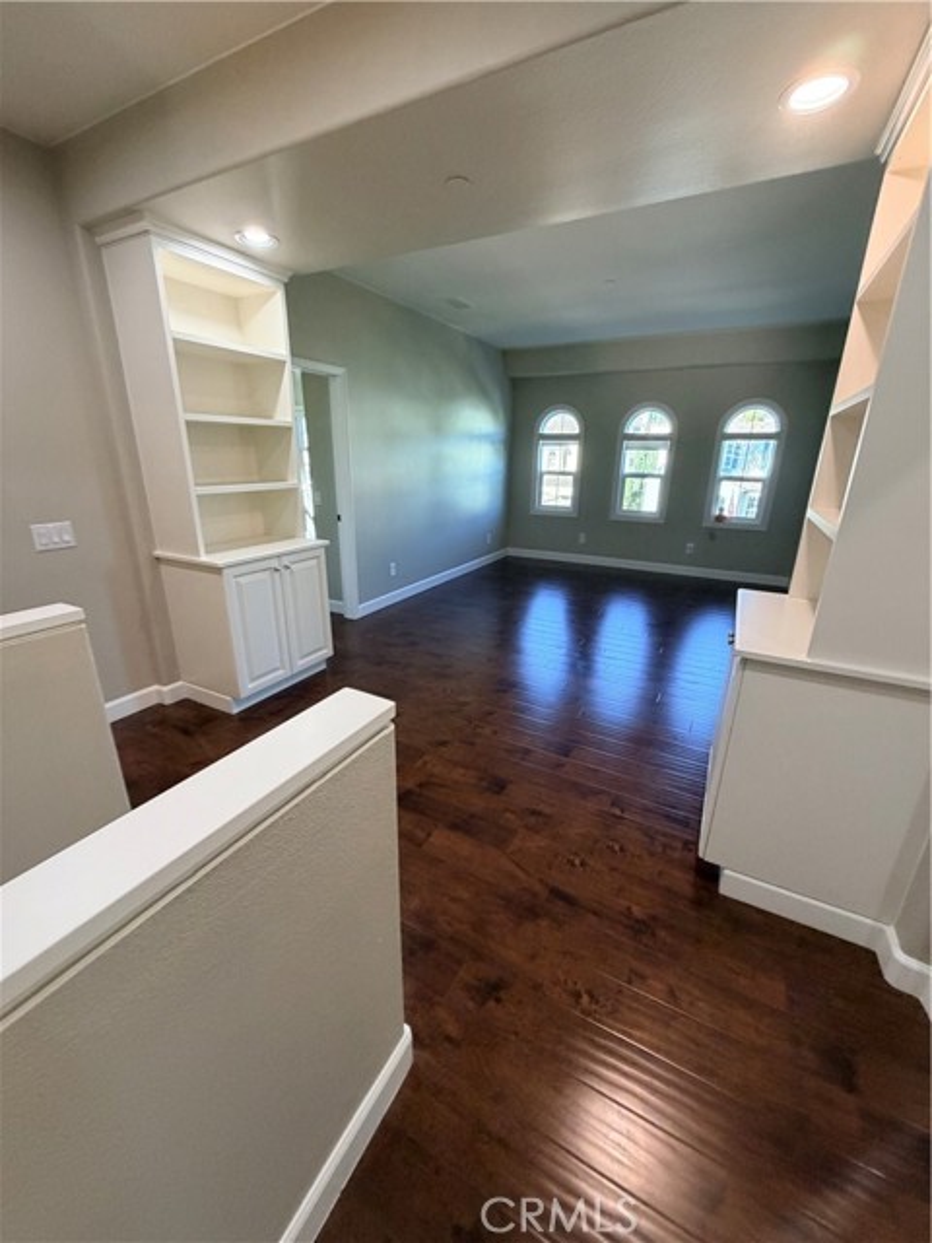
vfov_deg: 102.1
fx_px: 503
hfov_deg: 85.7
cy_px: 622
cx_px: 466
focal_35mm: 14
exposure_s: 1/120
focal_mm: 2.22
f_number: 2.2
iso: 320
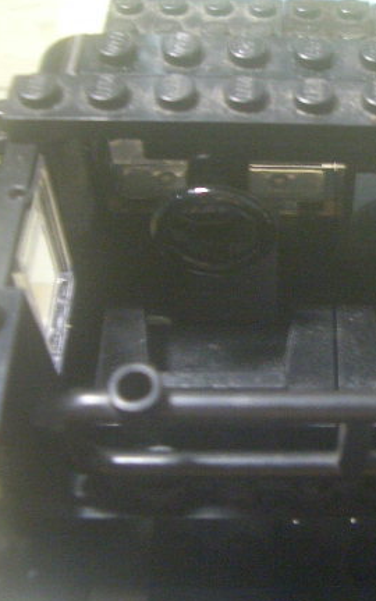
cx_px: 363
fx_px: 902
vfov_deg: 36.9
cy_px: 287
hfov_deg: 22.7
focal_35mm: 55
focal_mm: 5.8
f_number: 2.6
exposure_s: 1/10
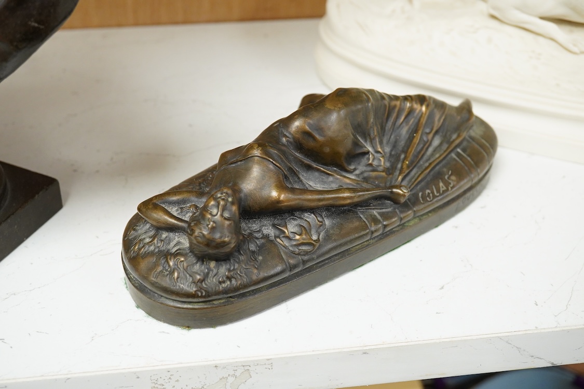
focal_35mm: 45
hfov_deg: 43.6
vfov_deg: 29.9
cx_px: 292
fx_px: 730
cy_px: 194
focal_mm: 30
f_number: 8
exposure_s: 1/160
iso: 2500
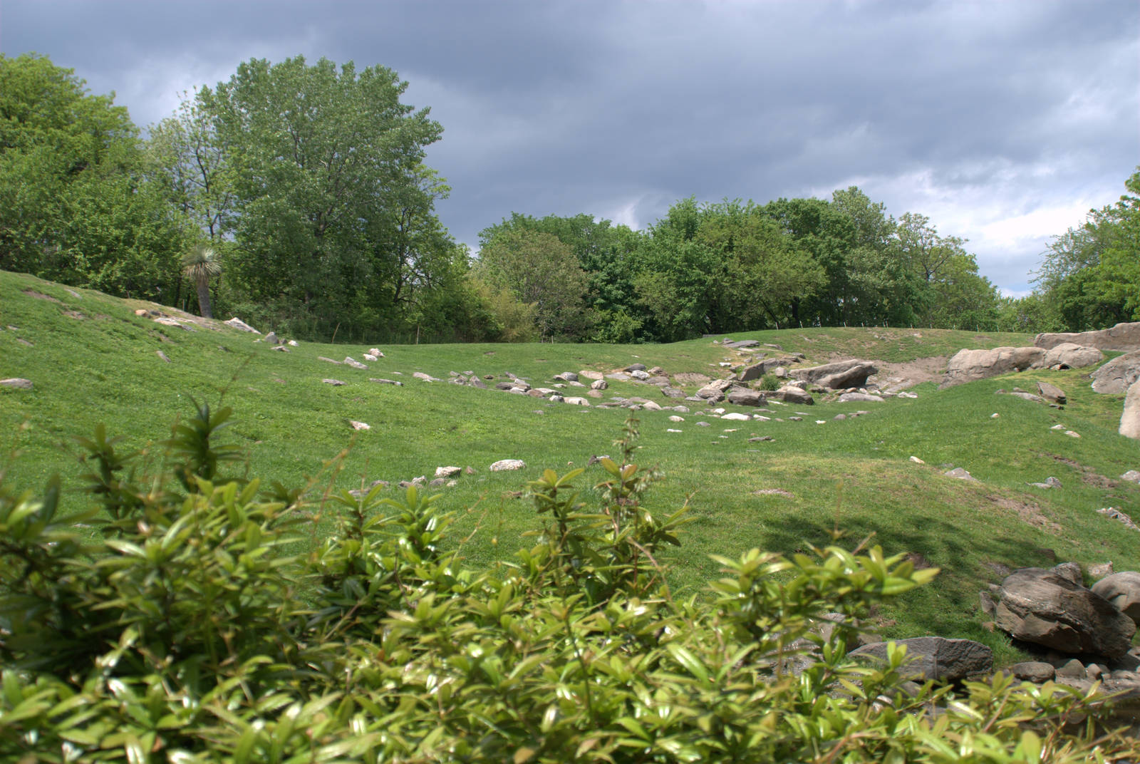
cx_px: 570
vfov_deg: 35.6
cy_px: 382
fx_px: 1189
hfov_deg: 51.2
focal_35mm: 38
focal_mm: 25
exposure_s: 1/200
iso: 100
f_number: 7.1
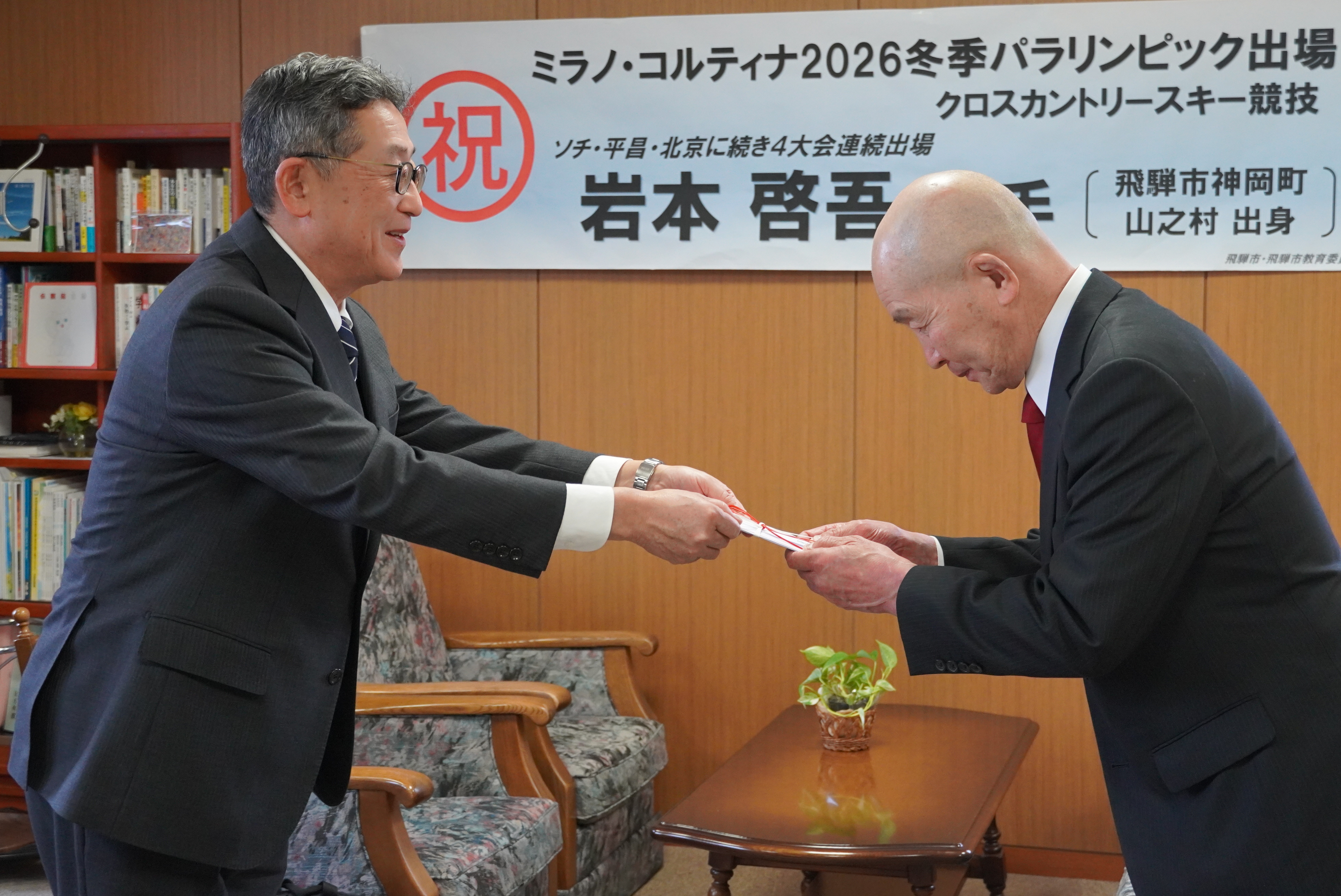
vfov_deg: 24.6
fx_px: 2050
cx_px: 690
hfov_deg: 36.2
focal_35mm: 55
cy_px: 433
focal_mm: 34
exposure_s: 1/160
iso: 2000
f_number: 4.5
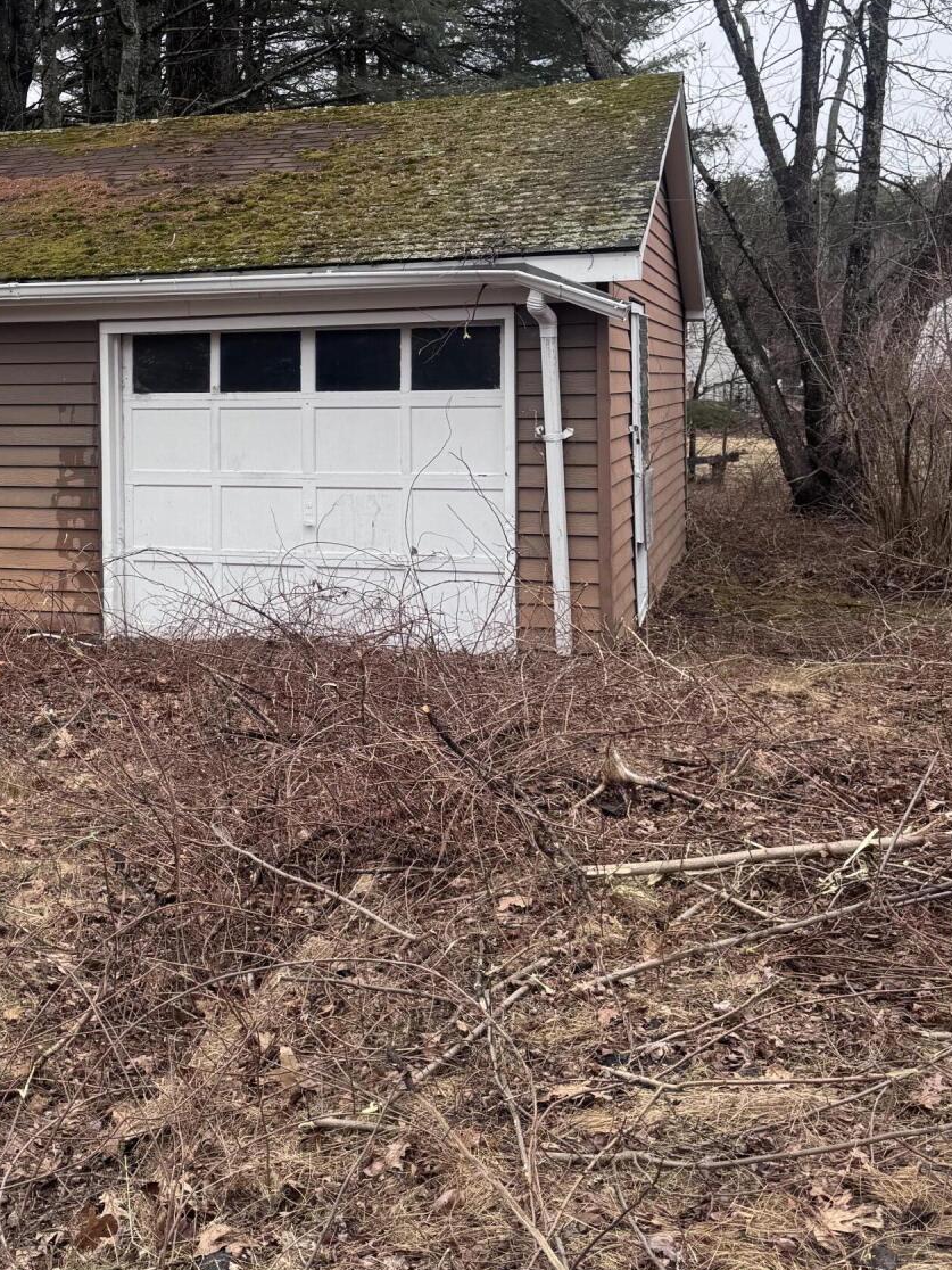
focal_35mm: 43
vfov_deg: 43.1
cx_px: 191
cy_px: 402
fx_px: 1577
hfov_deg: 32.7
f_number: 1.78
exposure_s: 1/549
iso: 80
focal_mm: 6.76
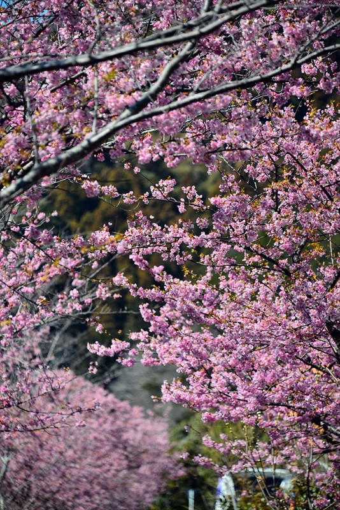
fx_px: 3538
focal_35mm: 250
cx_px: 170
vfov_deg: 8.2
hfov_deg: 5.5
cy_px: 255
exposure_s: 1/2000
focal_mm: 250
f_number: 5.6
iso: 400
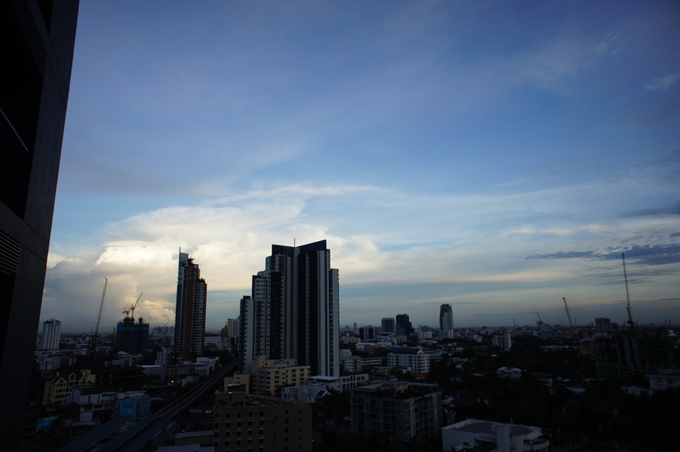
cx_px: 340
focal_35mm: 24
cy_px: 226
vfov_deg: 53.1
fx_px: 453
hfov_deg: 73.8
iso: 200
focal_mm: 16
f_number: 2.8
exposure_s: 1/1000
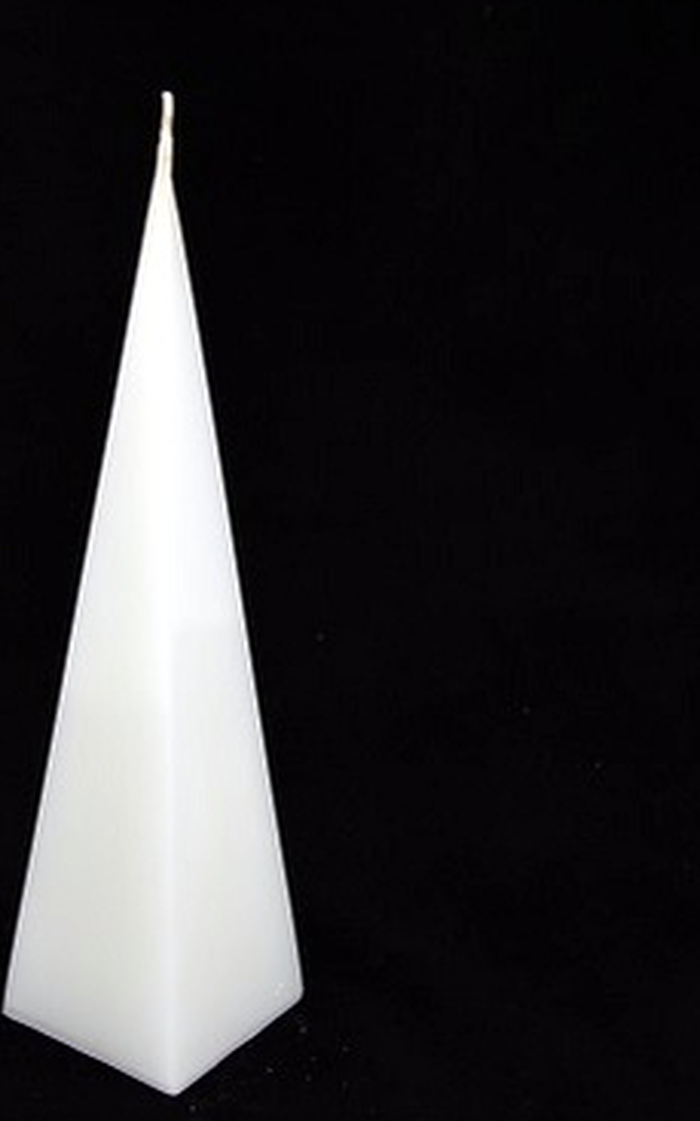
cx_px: 153
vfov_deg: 34.0
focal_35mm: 60
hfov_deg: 21.4
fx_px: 1834
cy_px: 568
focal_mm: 24
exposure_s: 1/40
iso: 250
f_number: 4
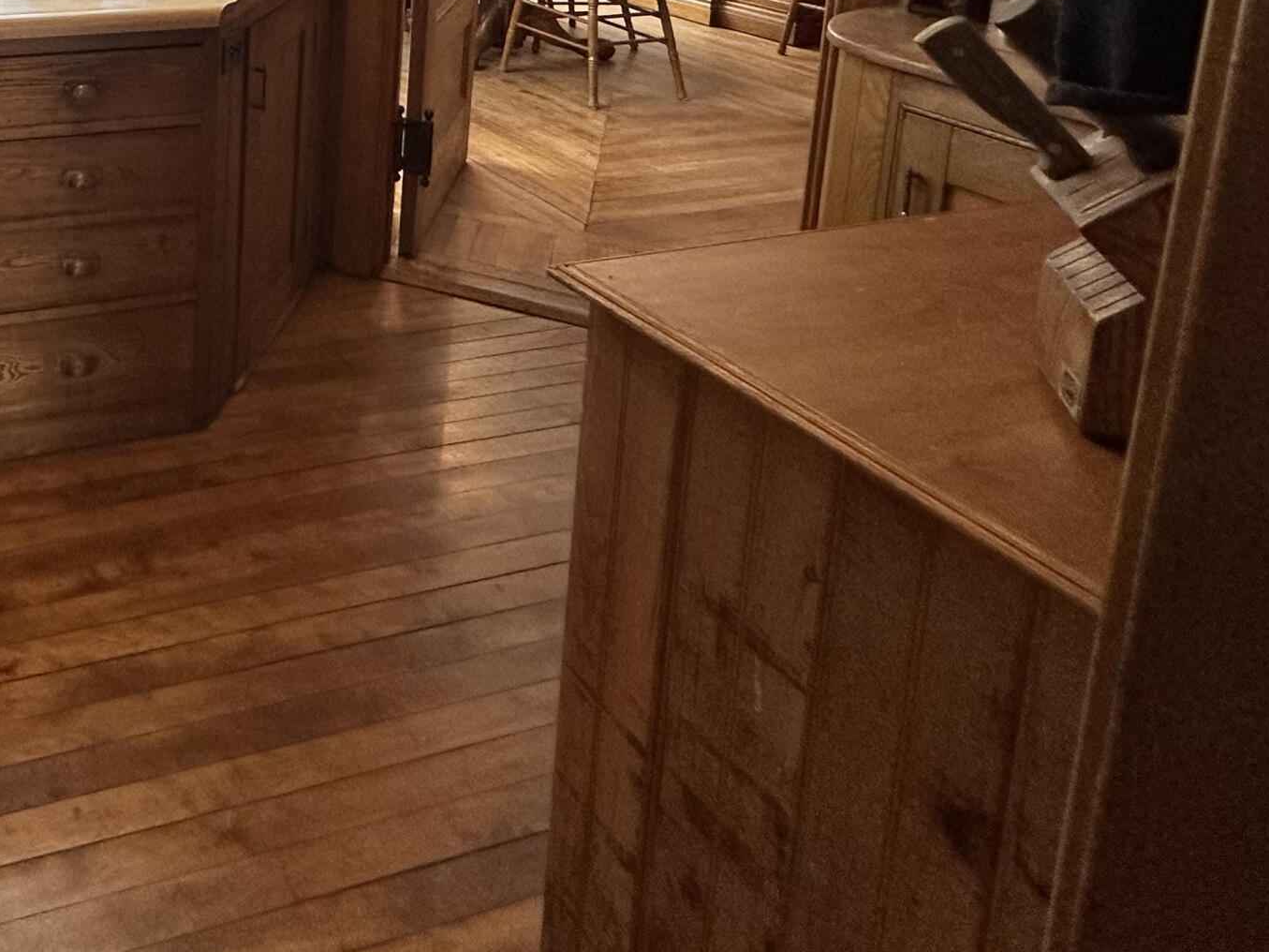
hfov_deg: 48.8
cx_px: 24
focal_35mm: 31
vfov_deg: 38.4
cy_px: -70
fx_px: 1136
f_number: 2.2
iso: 250
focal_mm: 2.22
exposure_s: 1/120
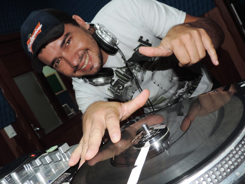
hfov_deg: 55.4
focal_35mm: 33
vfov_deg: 42.9
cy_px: 92
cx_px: 122
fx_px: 234
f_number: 3.2
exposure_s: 1/30
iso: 200
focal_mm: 5.8
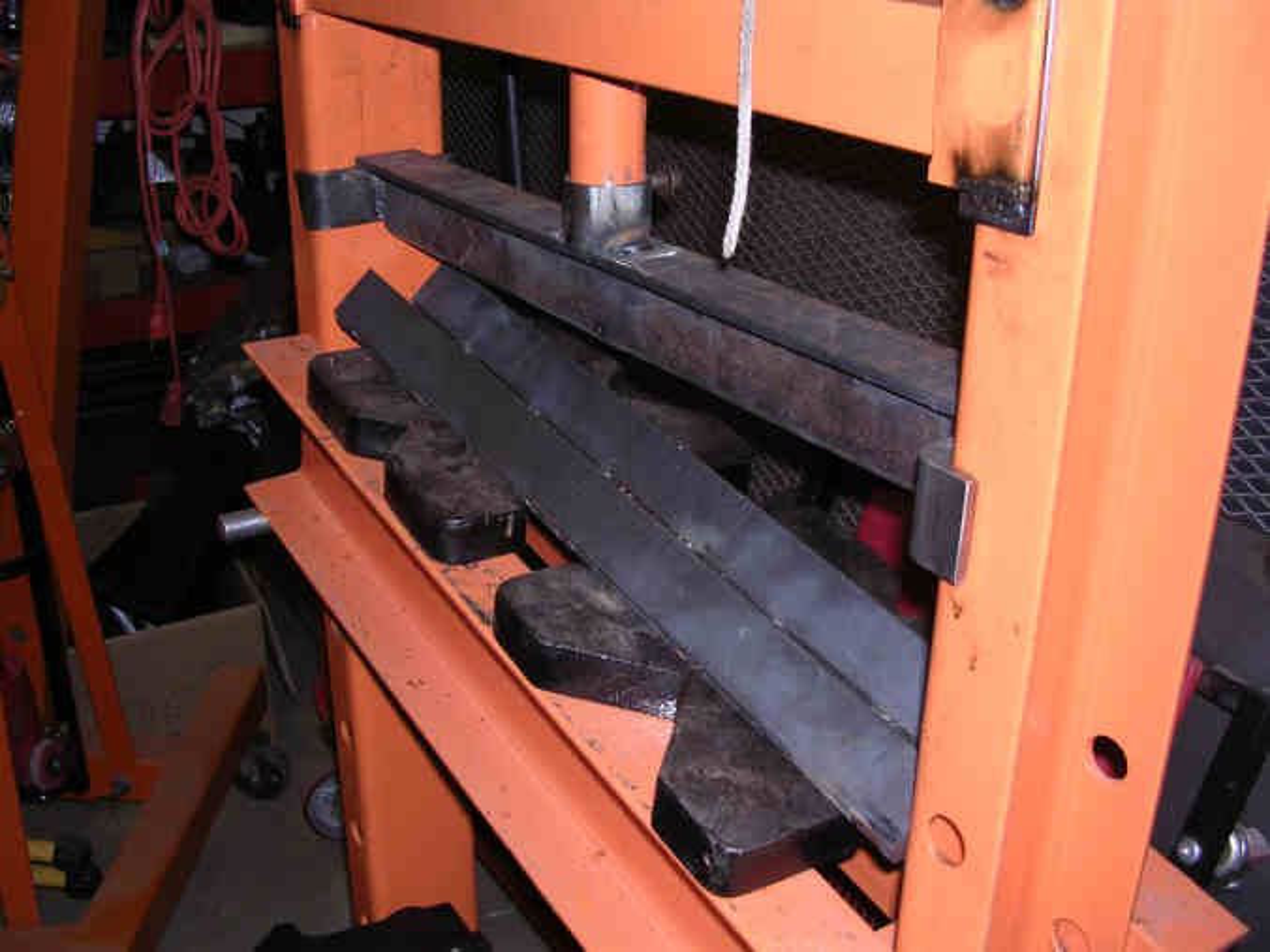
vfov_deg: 37.7
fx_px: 1394
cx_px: 635
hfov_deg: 49.0
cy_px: 476
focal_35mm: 38
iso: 100
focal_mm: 5.8
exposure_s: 1/60.1
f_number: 2.8
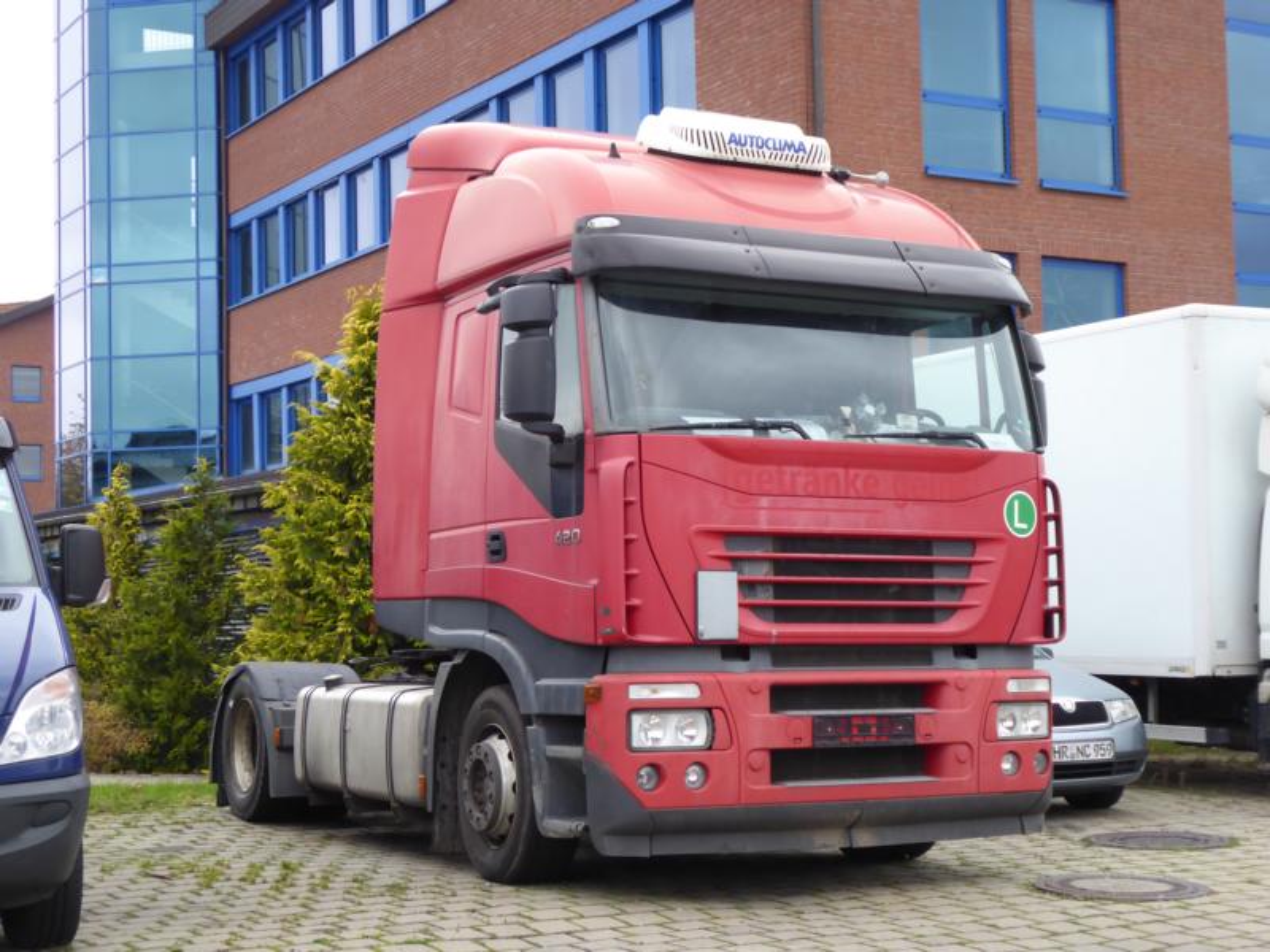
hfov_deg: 33.8
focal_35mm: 57
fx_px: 2091
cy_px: 476
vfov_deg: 25.7
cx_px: 635
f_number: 4.1
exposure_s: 1/60
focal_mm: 9.6
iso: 250
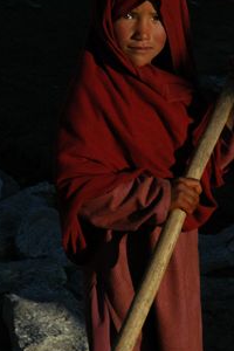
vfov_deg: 13.7
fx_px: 1462
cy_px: 211
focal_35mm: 150
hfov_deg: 9.1
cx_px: 150
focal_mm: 50
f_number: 8
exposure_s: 1/640
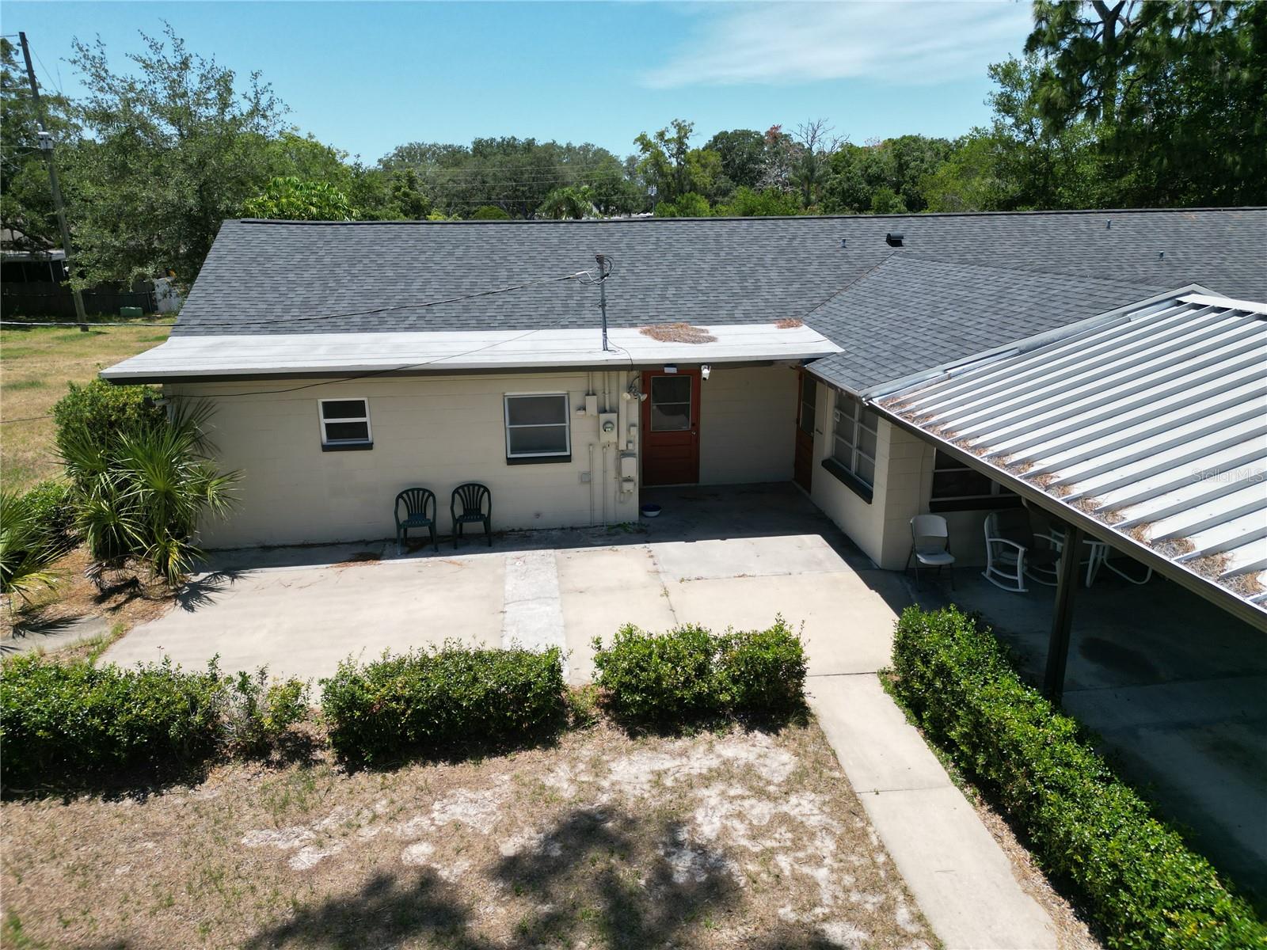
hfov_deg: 71.6
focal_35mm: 24
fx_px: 878
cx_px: 634
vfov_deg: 56.8
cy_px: 475
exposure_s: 1/3200
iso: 130
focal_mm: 6.72
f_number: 1.7
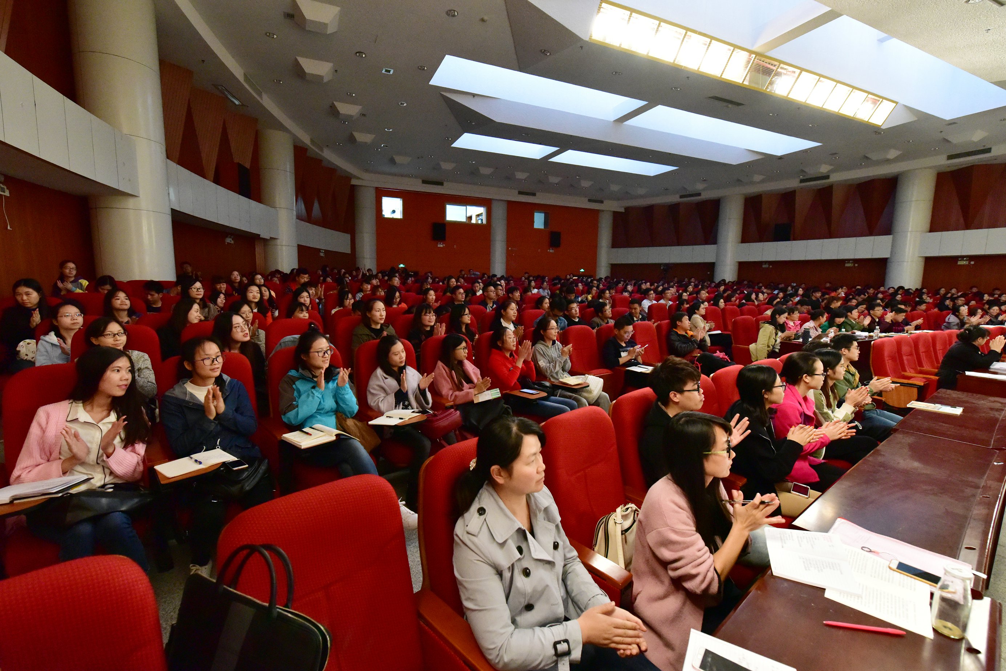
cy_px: 336
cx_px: 503
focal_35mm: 14
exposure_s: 1/80
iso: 8000
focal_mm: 14
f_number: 5
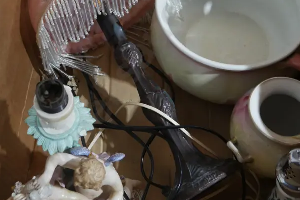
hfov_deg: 35.0
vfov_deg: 23.3
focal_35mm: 57
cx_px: 160
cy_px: 31
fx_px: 475
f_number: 3.6
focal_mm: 16
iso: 1000
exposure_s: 1/60
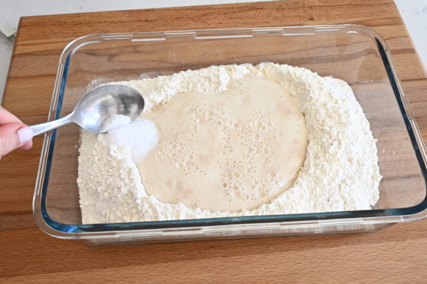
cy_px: 142
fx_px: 403
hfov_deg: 55.8
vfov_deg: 38.8
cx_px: 214
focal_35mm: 34
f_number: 11
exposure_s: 1/10
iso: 200
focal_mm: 23
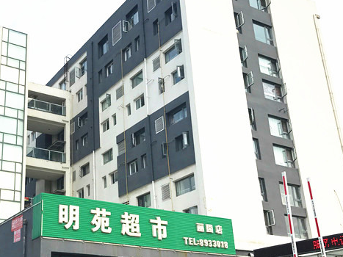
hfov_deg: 38.4
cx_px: 76
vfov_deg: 30.2
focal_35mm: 48
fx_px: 475
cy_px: 157
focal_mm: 3.99
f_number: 1.8
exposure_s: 1/2227
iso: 20
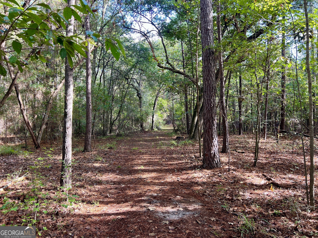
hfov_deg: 67.3
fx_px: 239
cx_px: 159
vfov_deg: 53.1
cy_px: 119
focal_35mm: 26
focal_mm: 5.7
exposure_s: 1/121
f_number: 1.5
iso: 80
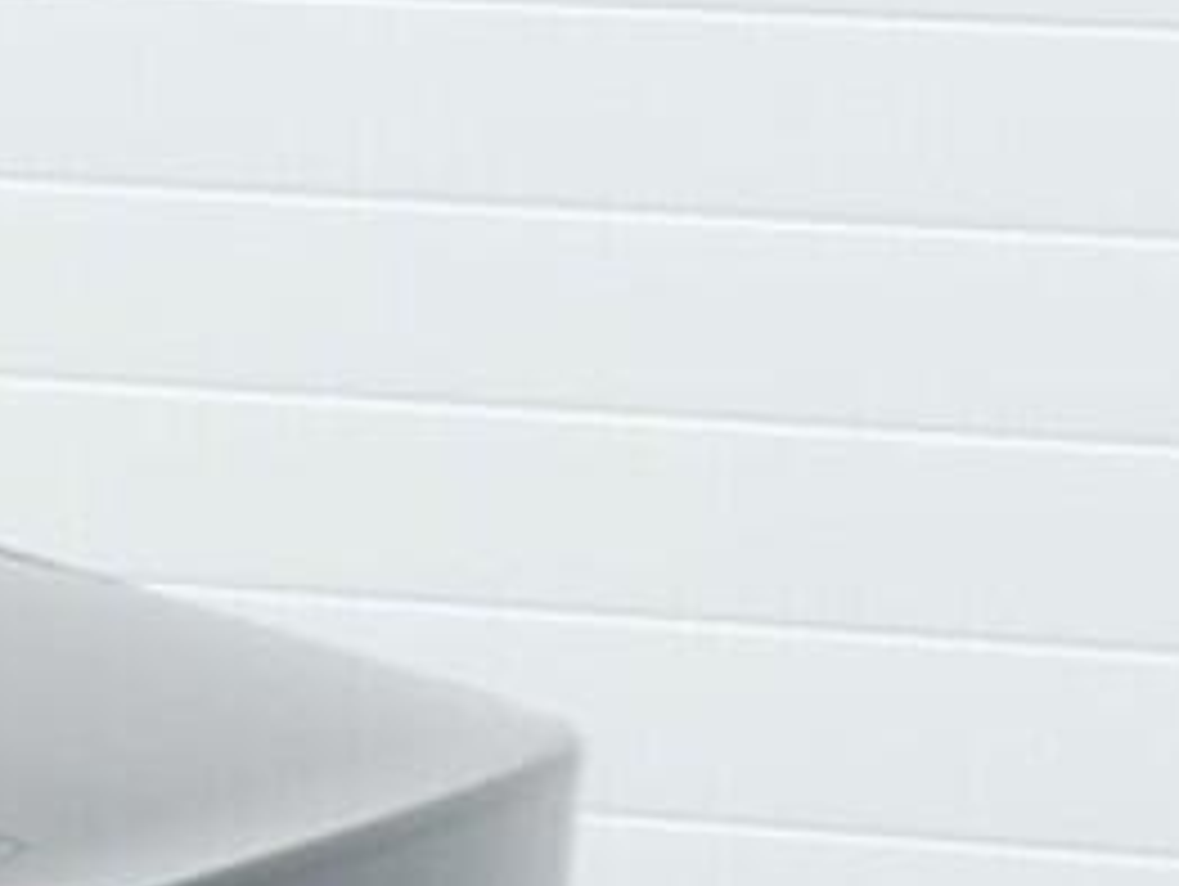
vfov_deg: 3.5
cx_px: -1386
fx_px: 14216
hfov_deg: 4.7
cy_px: 2330
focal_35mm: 417
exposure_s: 1/50
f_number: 2.4
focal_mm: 7.12
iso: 40
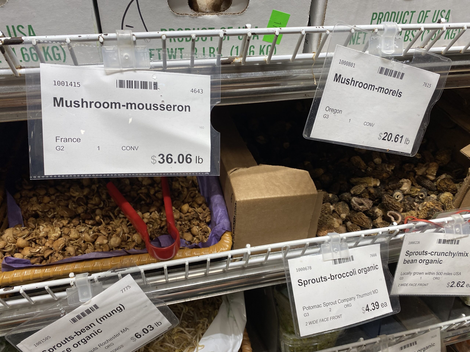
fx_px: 353
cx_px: 235
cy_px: 176
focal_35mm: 26
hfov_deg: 67.3
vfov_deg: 53.1
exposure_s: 1/120
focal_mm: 4.25
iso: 80
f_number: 1.8
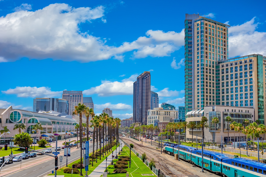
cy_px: 88
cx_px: 133
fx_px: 310
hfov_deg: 46.4
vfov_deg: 31.9
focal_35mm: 42
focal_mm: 42
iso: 100
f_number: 5.6
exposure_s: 1/800
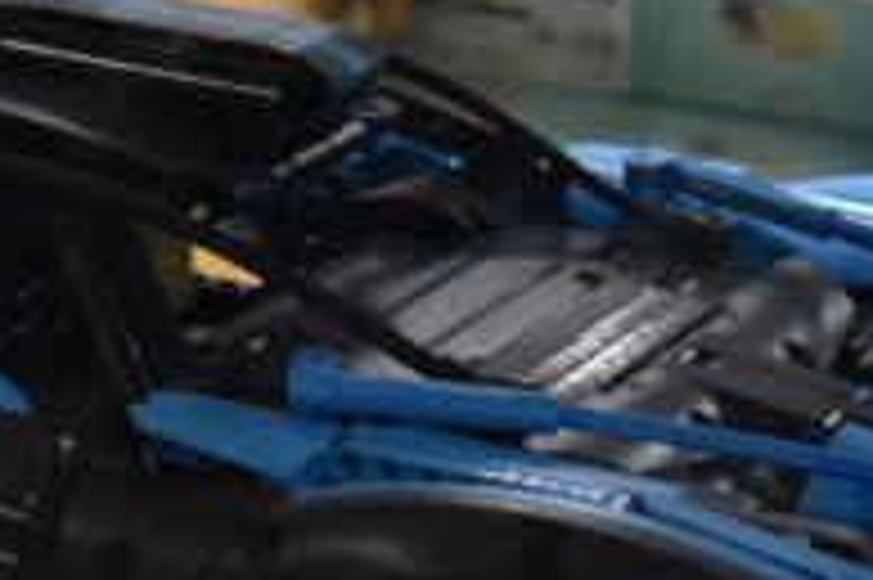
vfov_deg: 6.8
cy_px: -901
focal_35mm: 190
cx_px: -594
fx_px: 4603
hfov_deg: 10.3
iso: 400
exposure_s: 1/60
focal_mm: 24
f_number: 4
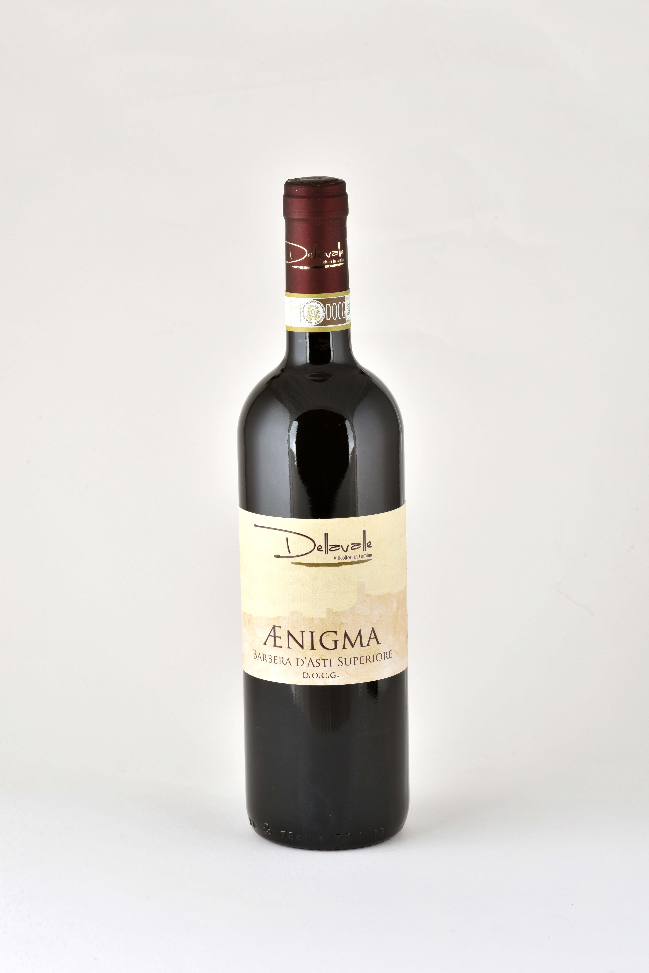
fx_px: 2837
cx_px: 324
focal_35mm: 105
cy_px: 486
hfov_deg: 13.1
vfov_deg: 19.5
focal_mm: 105
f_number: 16
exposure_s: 1/125
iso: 100
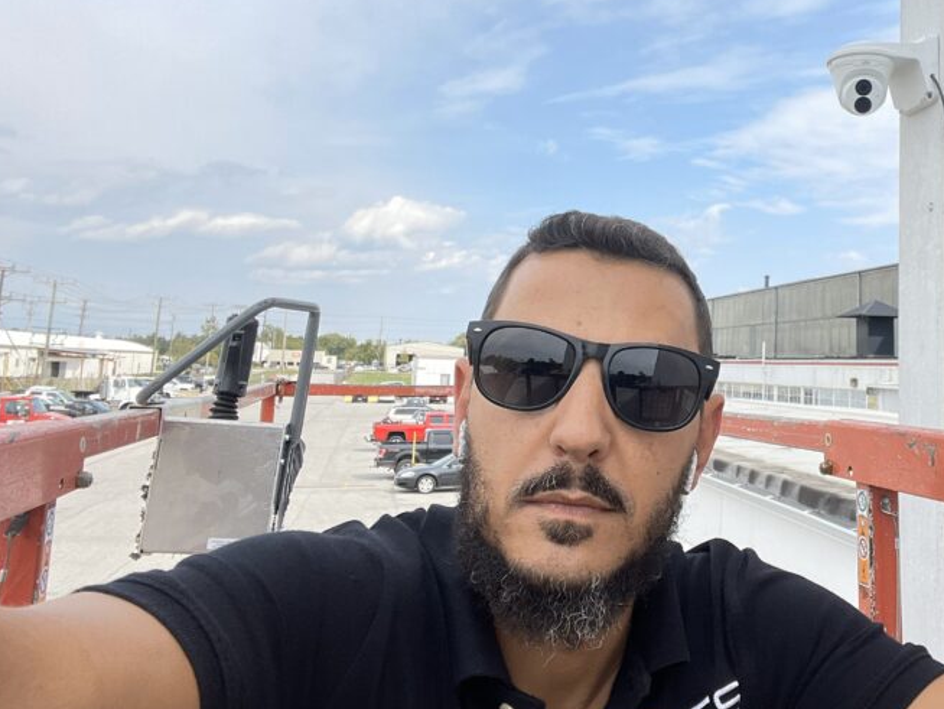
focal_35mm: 36
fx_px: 982
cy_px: 235
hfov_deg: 49.4
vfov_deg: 39.2
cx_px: 703
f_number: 2.2
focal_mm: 2.71
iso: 25
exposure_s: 1/730
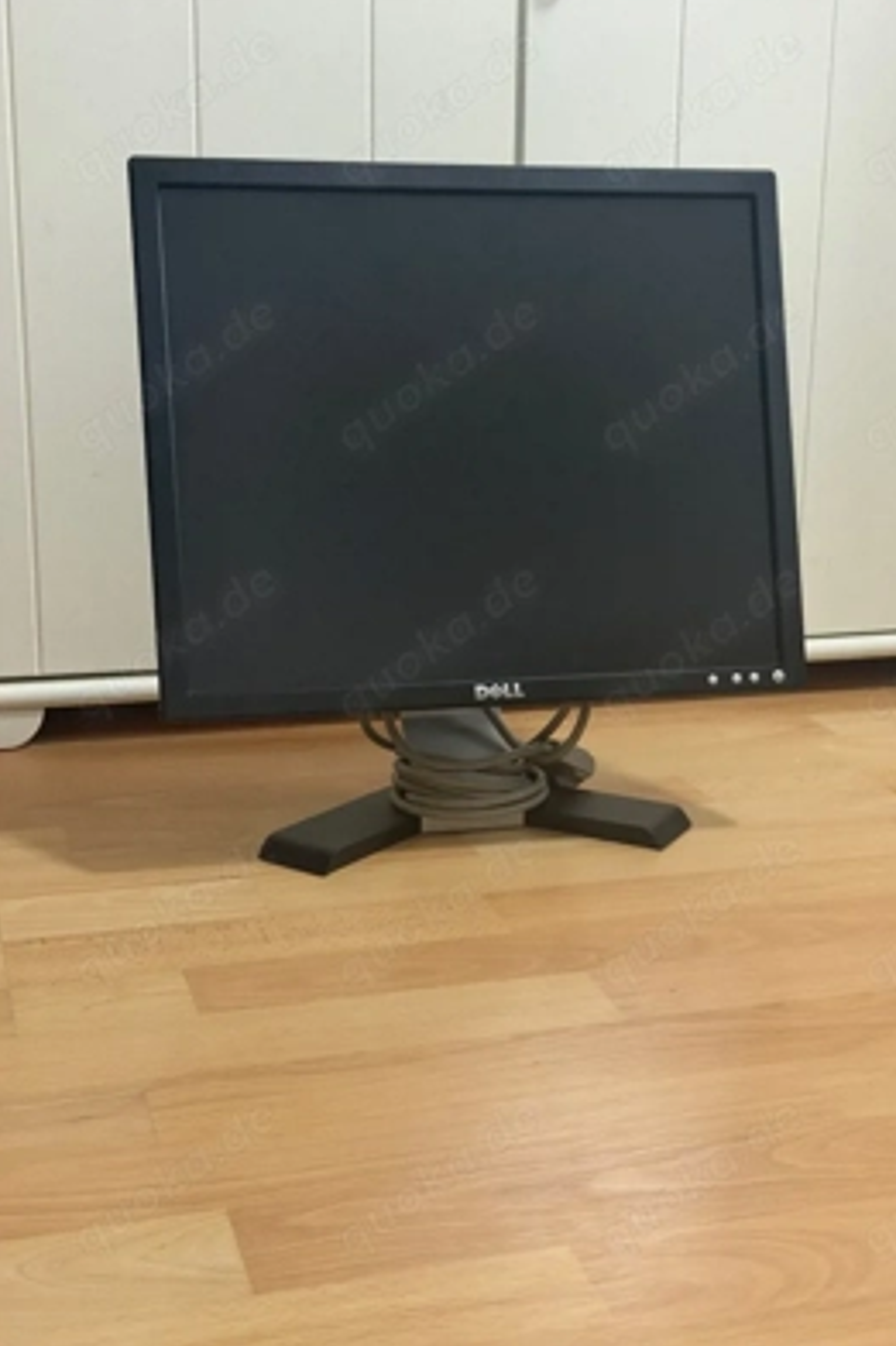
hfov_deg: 26.4
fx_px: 1906
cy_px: 680
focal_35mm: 51
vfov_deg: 38.9
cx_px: 512
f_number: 1.78
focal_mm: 6.76
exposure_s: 1/30
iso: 640
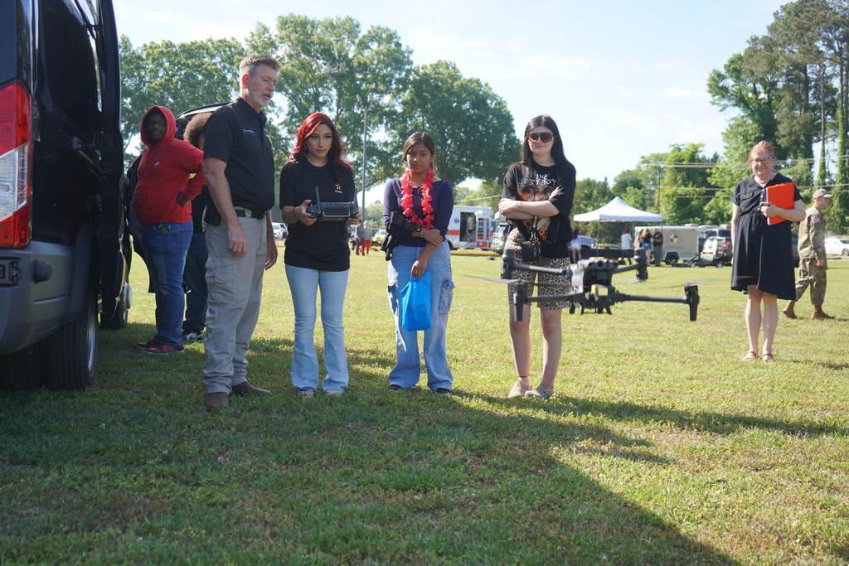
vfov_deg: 35.1
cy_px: 283
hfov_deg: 50.7
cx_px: 424
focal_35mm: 38
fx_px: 896
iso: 100
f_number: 4.5
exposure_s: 1/250
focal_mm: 38
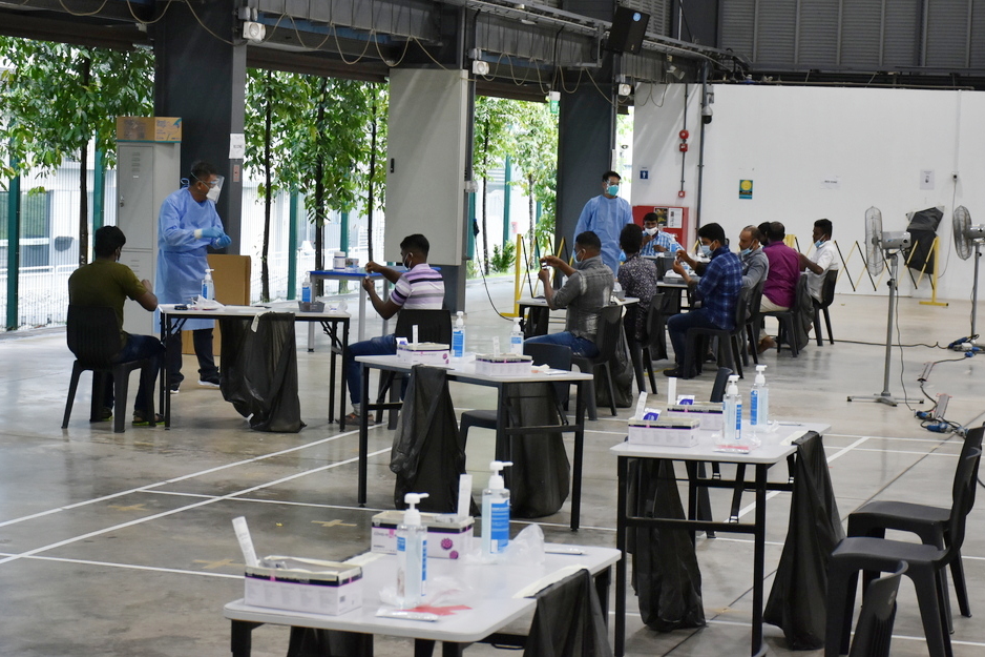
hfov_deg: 25.4
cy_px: 307
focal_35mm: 80
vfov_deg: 17.1
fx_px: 2188
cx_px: 498
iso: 1000
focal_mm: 50
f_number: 7.1
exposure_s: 1/80
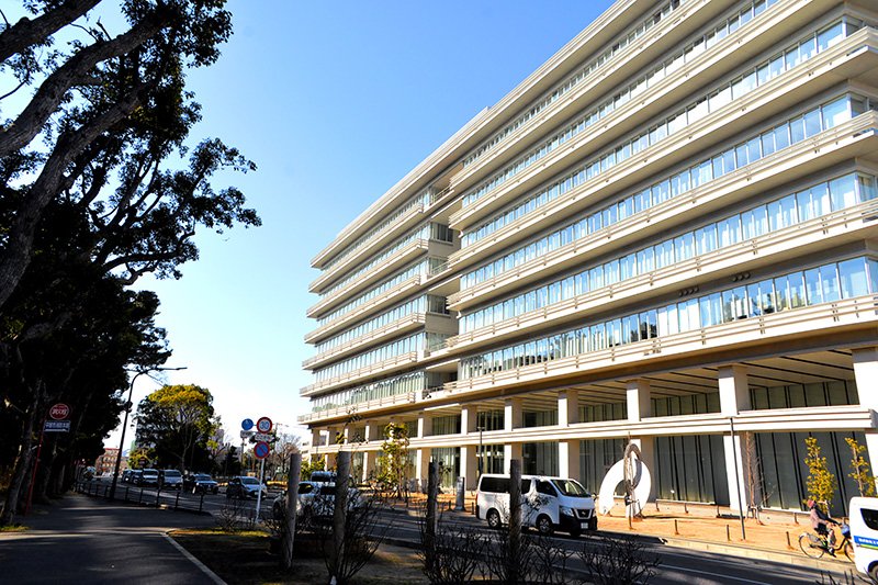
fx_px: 683
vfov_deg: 46.4
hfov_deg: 65.5
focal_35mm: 28
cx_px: 439
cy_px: 292
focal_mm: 28
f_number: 5.6
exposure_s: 1/4000
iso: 100
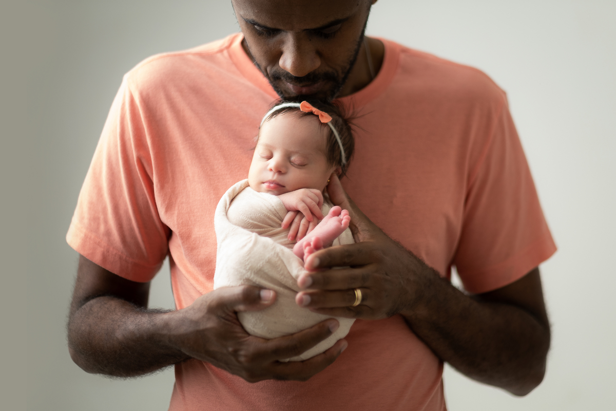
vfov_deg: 16.3
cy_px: 206
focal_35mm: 84
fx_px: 1437
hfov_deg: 24.2
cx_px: 308
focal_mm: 56
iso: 320
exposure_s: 1/100
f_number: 1.2
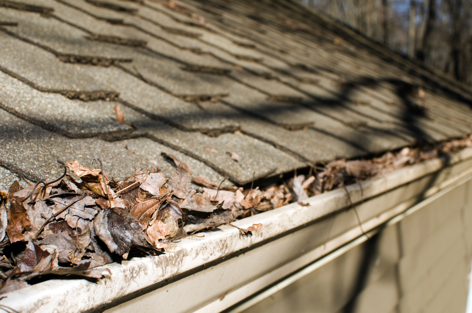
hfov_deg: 37.9
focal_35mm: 52
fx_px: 687
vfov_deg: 25.7
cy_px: 156
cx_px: 236
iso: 200
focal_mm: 35
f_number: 8
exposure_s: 1/250
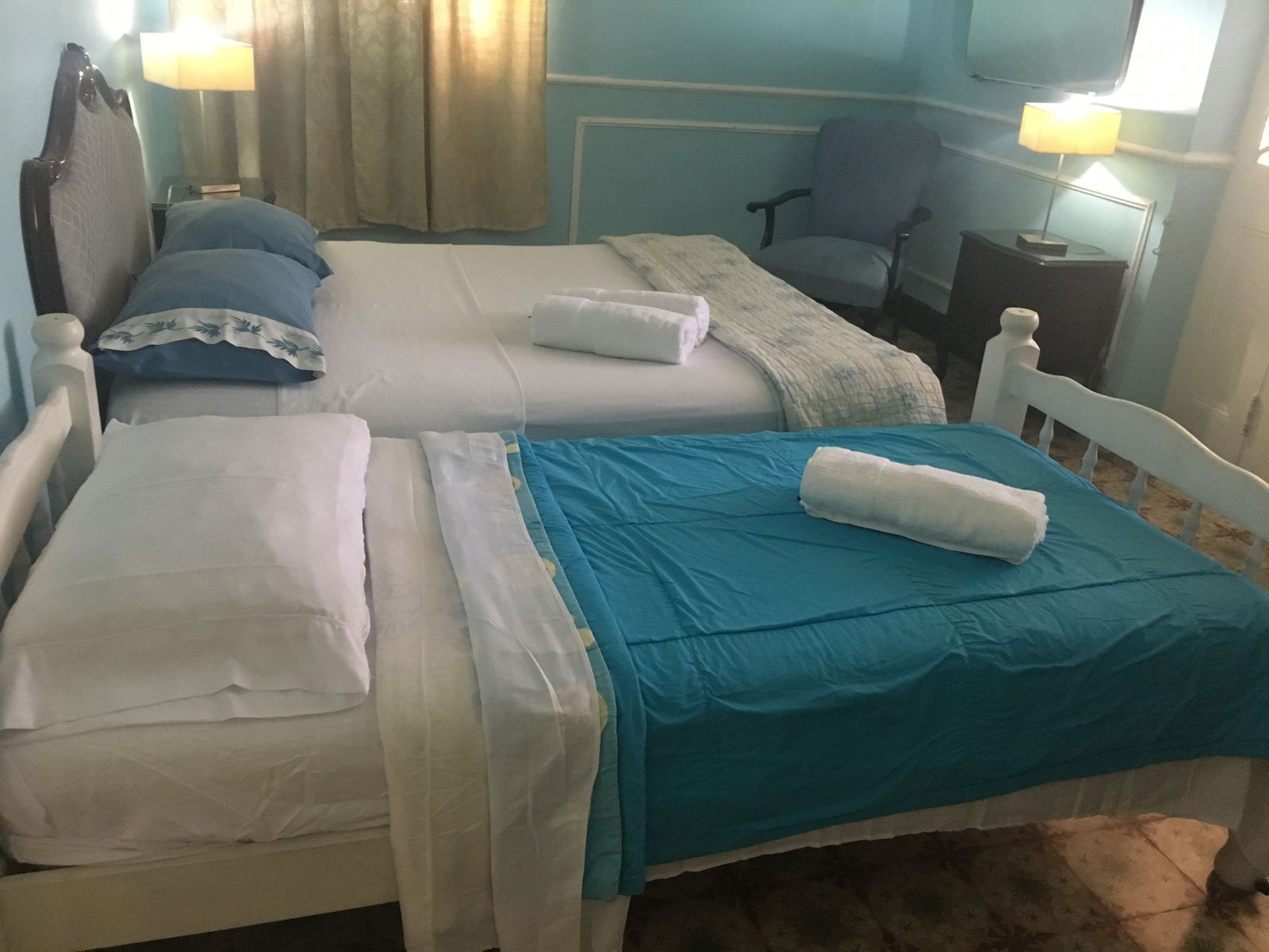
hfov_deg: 61.7
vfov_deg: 48.2
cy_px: 476
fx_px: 1063
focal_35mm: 29
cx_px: 634
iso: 250
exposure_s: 1/15
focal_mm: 4.15
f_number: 2.2
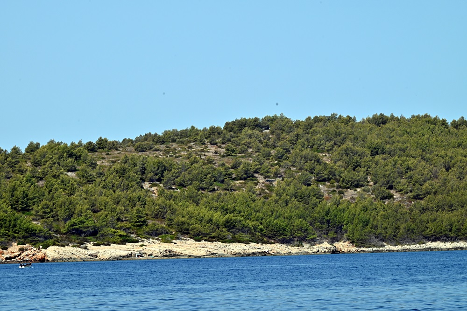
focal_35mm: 250
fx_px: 3243
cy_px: 156
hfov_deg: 8.2
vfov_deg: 5.5
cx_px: 234
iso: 220
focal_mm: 250
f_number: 16
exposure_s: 1/250
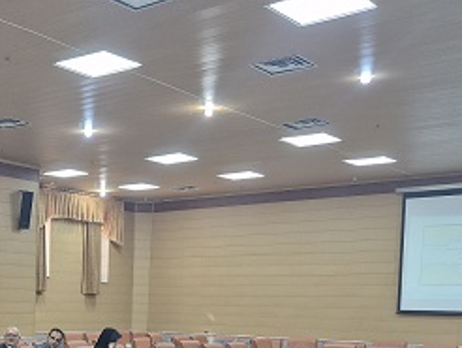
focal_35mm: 56
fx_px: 748
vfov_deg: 25.1
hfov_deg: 31.3
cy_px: 331
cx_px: -19
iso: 100
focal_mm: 5.4
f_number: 1.8
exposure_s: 1/100
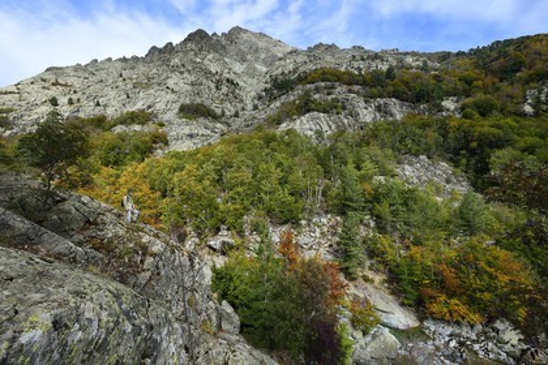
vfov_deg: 73.7
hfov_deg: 96.7
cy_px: 182
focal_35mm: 16
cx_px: 274
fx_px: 244
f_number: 20
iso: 500
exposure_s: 1/200
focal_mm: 16
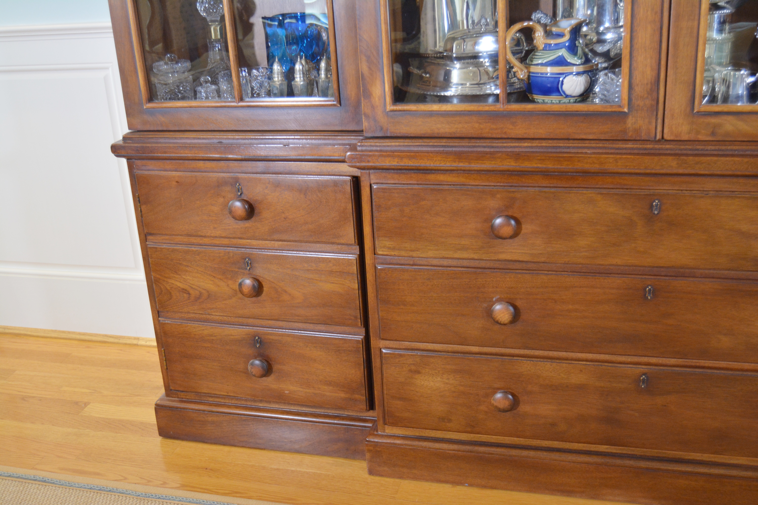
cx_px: 379
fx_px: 821
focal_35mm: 39
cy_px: 252
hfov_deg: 49.6
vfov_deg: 34.2
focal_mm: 26
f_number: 4
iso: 1100
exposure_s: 1/30
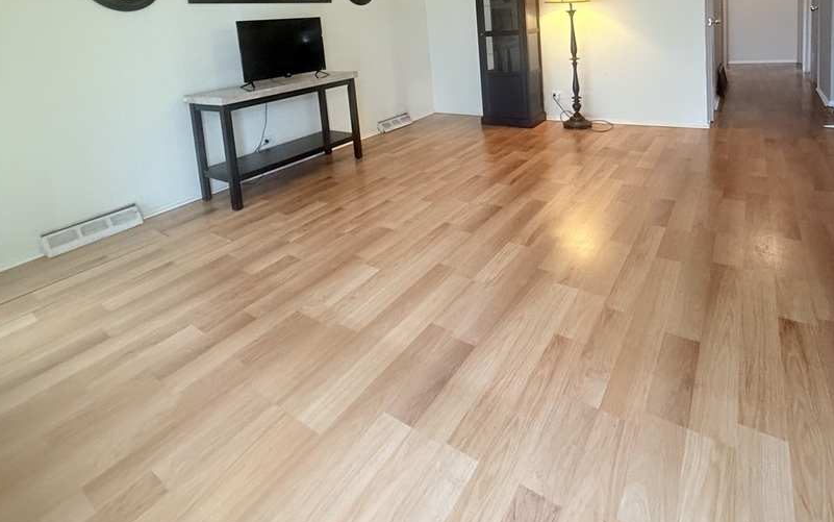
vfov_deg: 53.8
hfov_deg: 85.0
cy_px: 74
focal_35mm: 20
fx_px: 455
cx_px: 415
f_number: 2.2
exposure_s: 1/60
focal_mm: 2.22
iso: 500
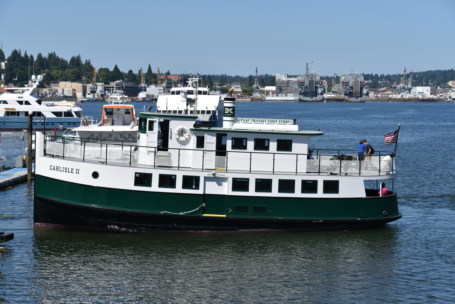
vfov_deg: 15.2
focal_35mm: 90
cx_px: 228
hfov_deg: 22.6
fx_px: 1138
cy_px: 152
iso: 100
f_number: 9
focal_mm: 90
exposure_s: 1/320
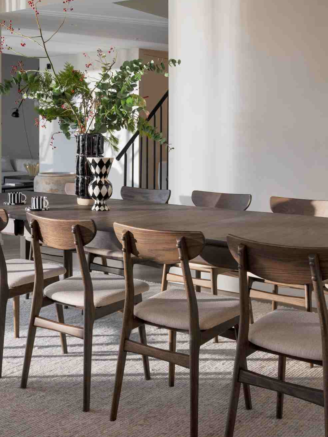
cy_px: 220
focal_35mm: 47
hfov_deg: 30.9
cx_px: 157
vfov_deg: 40.4
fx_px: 594
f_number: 5
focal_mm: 32
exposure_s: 1/10
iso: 800
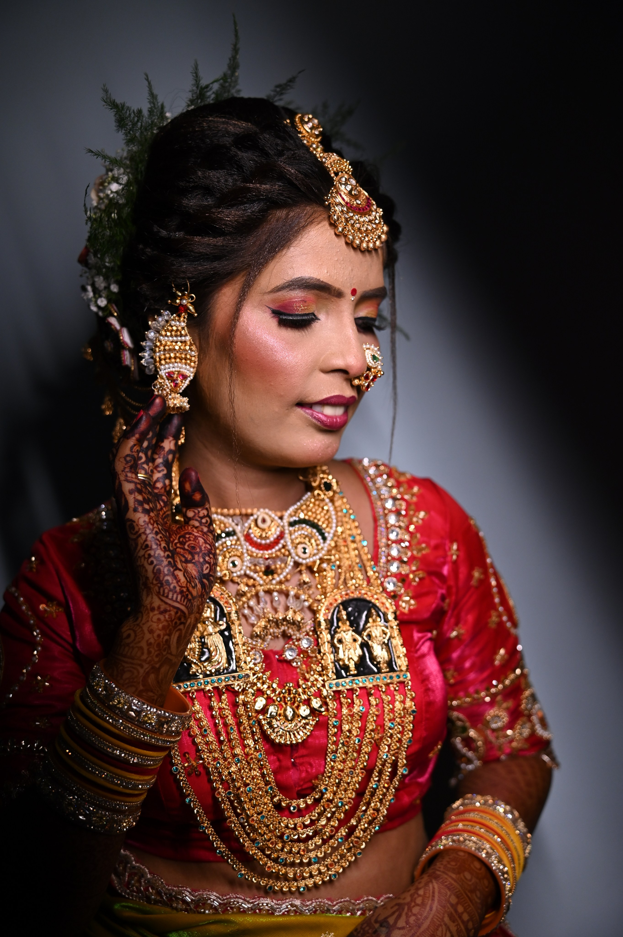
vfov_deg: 51.9
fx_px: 962
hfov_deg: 35.9
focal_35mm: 37
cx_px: 312
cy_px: 468
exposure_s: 1/160
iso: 800
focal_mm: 37
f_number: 2.8
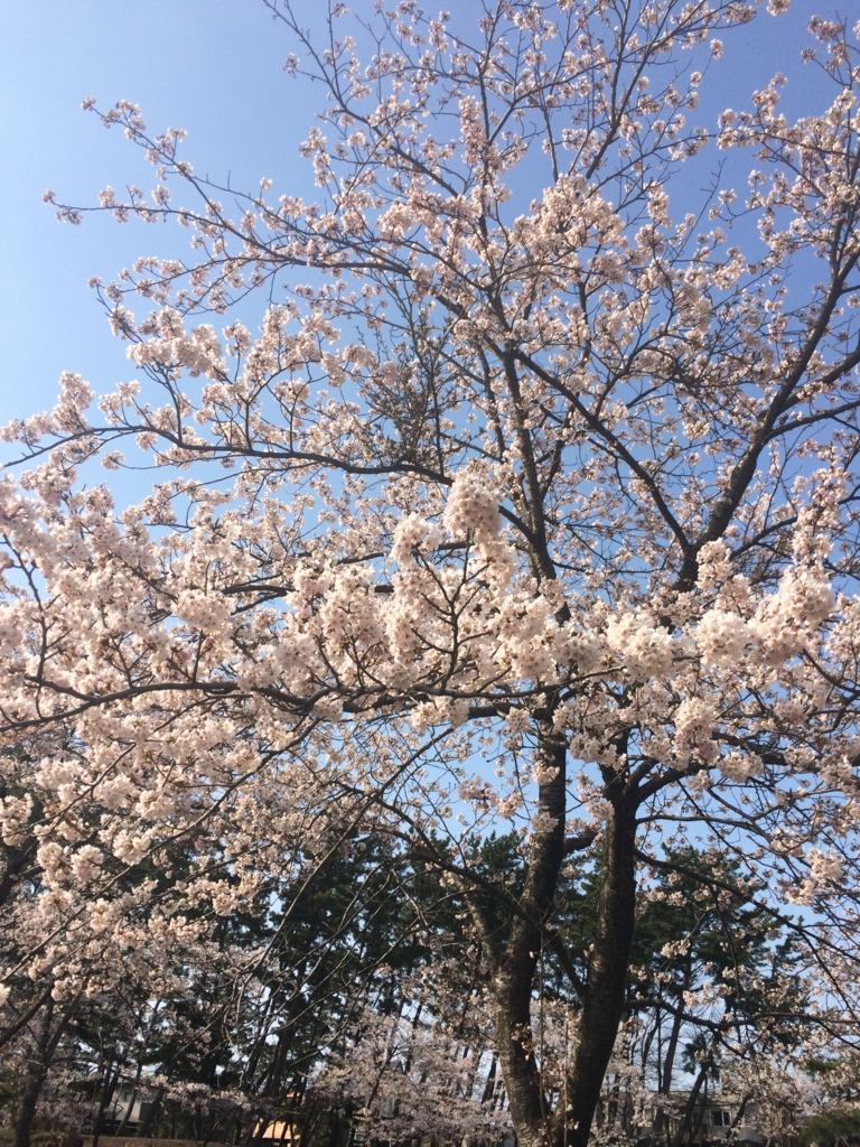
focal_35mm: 29
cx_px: 430
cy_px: 574
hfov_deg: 48.2
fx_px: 961
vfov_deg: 61.7
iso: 32
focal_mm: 4.15
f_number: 2.2
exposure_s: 1/2415
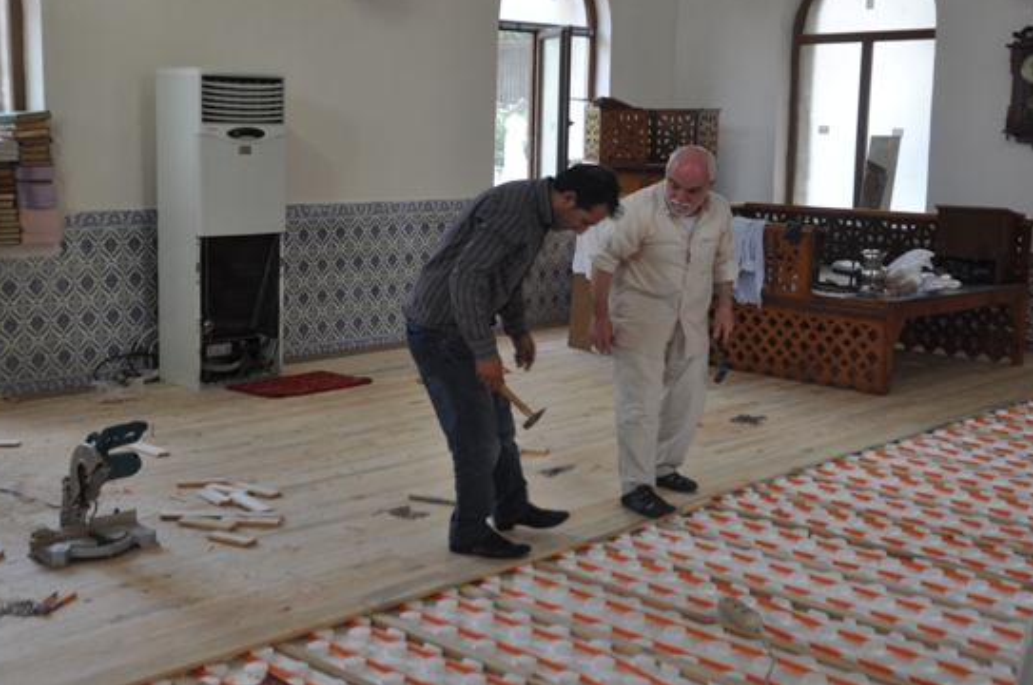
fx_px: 1318
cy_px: 332
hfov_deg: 42.8
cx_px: 491
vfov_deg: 29.1
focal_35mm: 46
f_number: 4.8
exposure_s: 1/90
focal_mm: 26
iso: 400
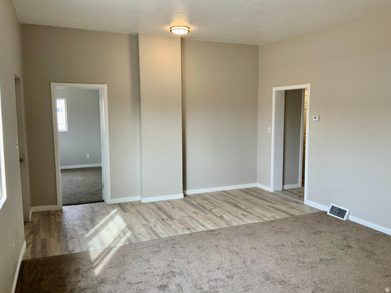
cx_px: 196
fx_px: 328
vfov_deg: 48.2
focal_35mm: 29
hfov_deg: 61.7
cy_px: 146
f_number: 1.8
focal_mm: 3
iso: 50
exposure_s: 1/120
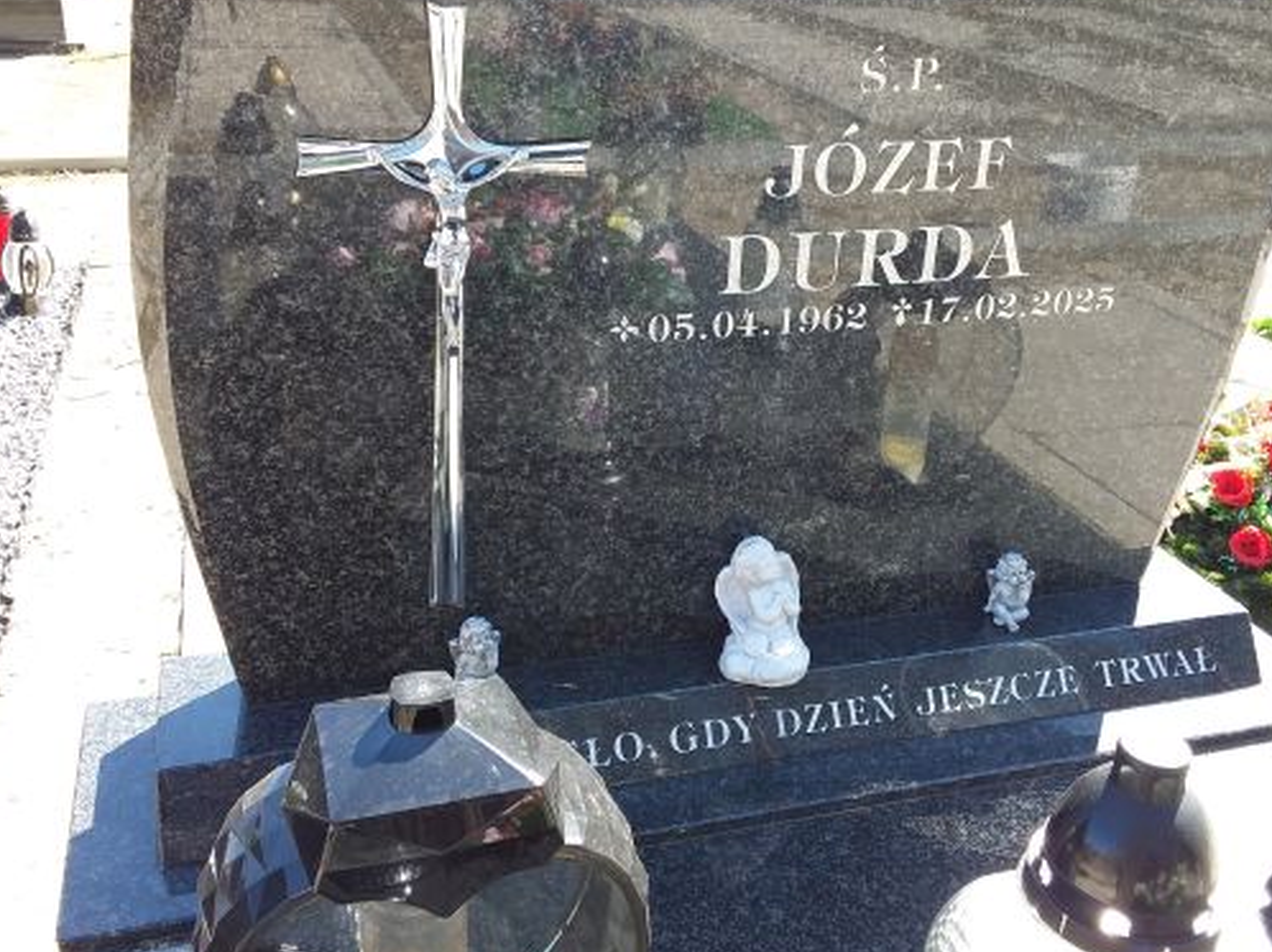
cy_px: 452
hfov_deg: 51.4
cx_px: 667
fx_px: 1322
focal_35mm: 36
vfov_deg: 39.6
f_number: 1.9
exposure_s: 1/227
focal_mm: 2.91
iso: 40
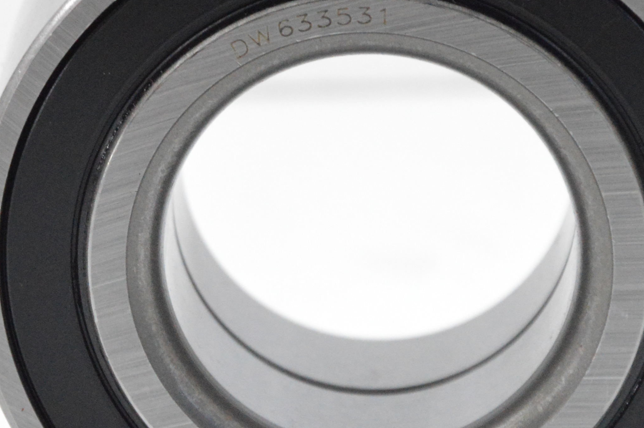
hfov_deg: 5.1
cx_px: 354
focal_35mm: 405
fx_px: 7238
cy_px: 203
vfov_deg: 3.4
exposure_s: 1/100
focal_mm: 92
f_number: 7.1
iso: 3200
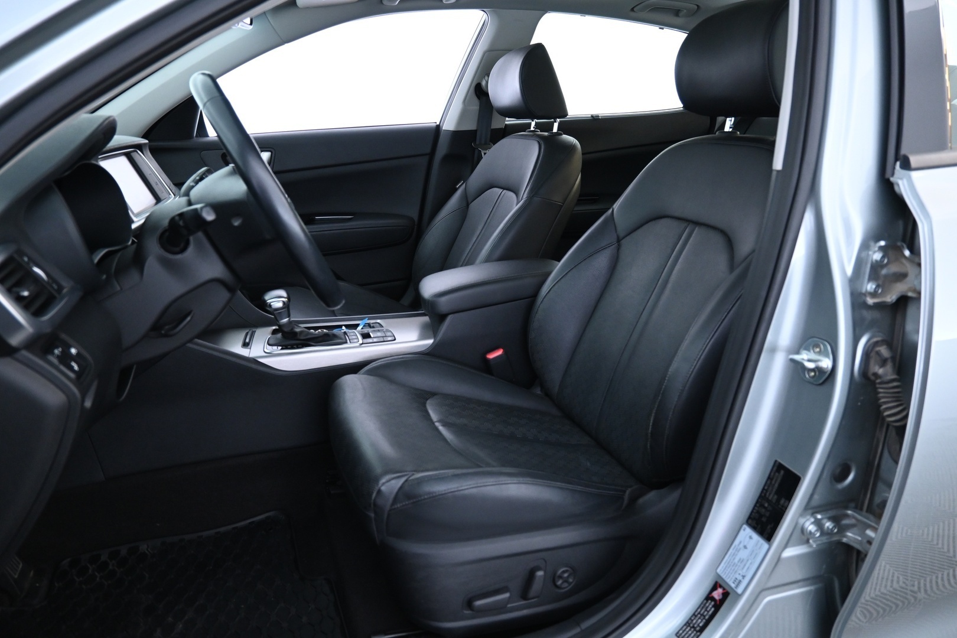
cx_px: 478
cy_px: 319
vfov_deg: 53.1
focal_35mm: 24
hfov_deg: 73.7
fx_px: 638
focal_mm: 16
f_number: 3.5
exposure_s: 1/25
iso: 1400
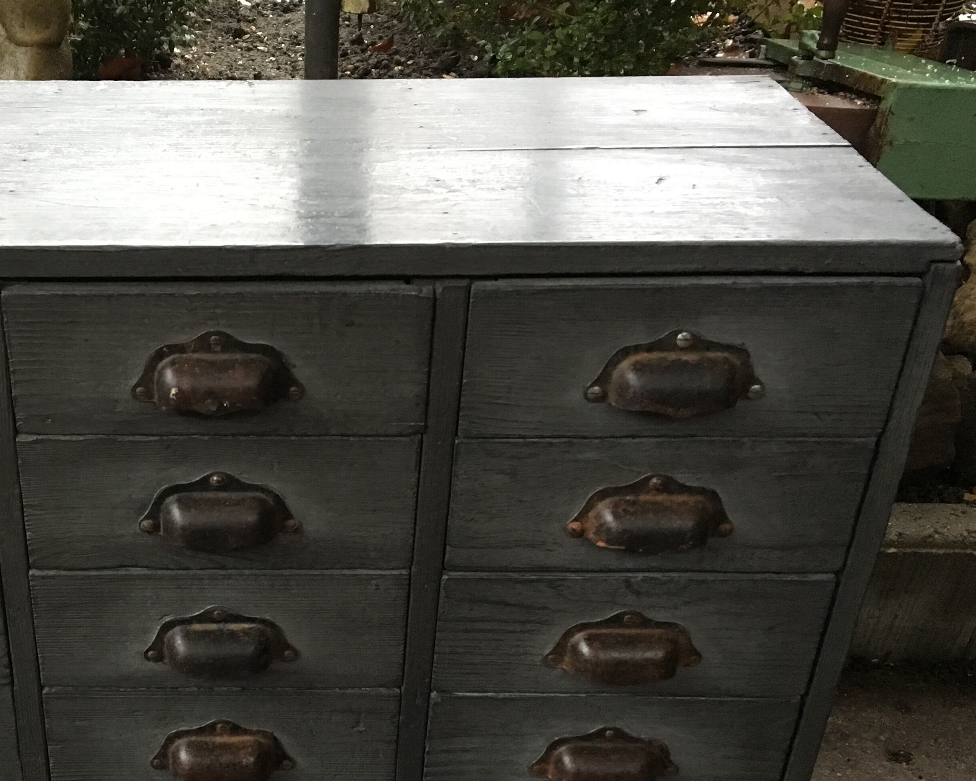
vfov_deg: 31.9
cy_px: 508
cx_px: 217
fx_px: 1358
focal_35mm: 47
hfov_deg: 38.3
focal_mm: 4.15
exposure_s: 1/20
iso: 200
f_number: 2.2
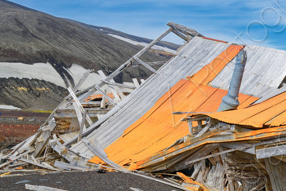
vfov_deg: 18.4
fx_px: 588
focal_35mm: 74
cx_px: 317
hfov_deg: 25.3
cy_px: 108
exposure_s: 1/200
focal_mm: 30
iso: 72
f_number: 8
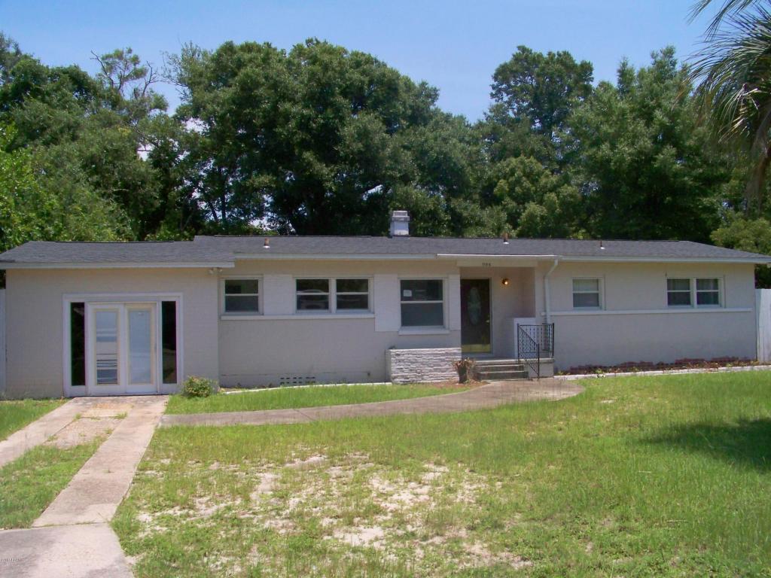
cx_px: 386
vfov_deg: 42.9
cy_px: 289
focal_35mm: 33
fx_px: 735
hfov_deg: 55.4
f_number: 5.6
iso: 200
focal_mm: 5.85
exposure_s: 1/1000
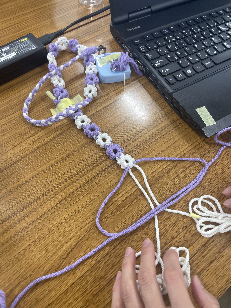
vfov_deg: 67.3
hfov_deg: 53.1
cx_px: 116
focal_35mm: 26
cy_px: 154
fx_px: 231
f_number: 1.6
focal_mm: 4.2
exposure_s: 1/120
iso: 125
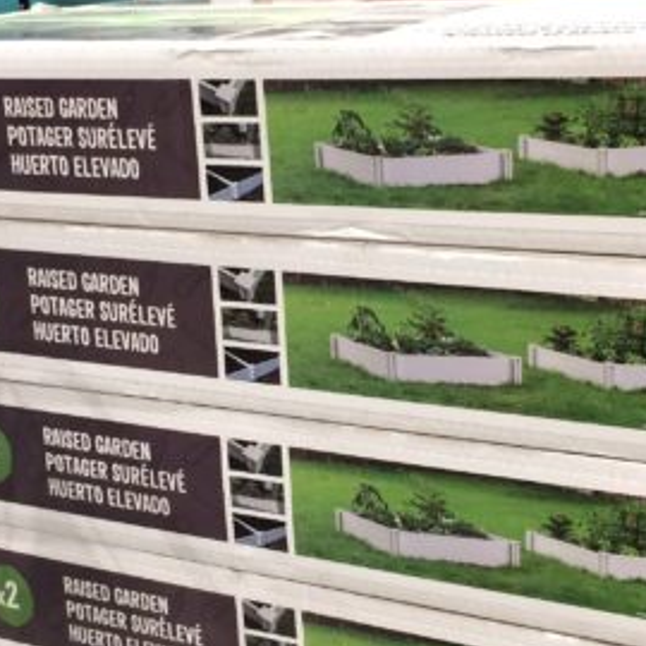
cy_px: 359
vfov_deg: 23.7
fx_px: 1541
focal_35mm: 73
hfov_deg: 23.7
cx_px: 292
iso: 100
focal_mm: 4.15
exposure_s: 1/30
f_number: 2.2
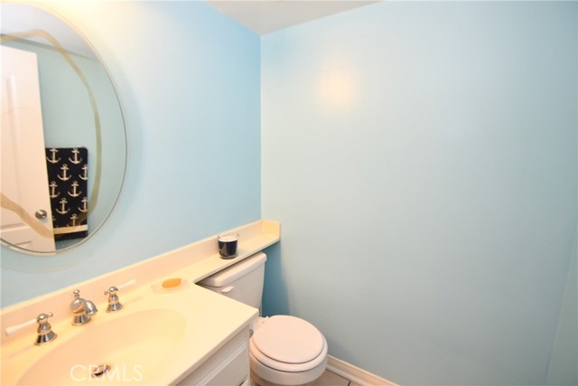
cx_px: 289
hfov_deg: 100.4
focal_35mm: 15
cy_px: 193
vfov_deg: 77.4
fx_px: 241
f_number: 4
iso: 280
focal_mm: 10
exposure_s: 1/60
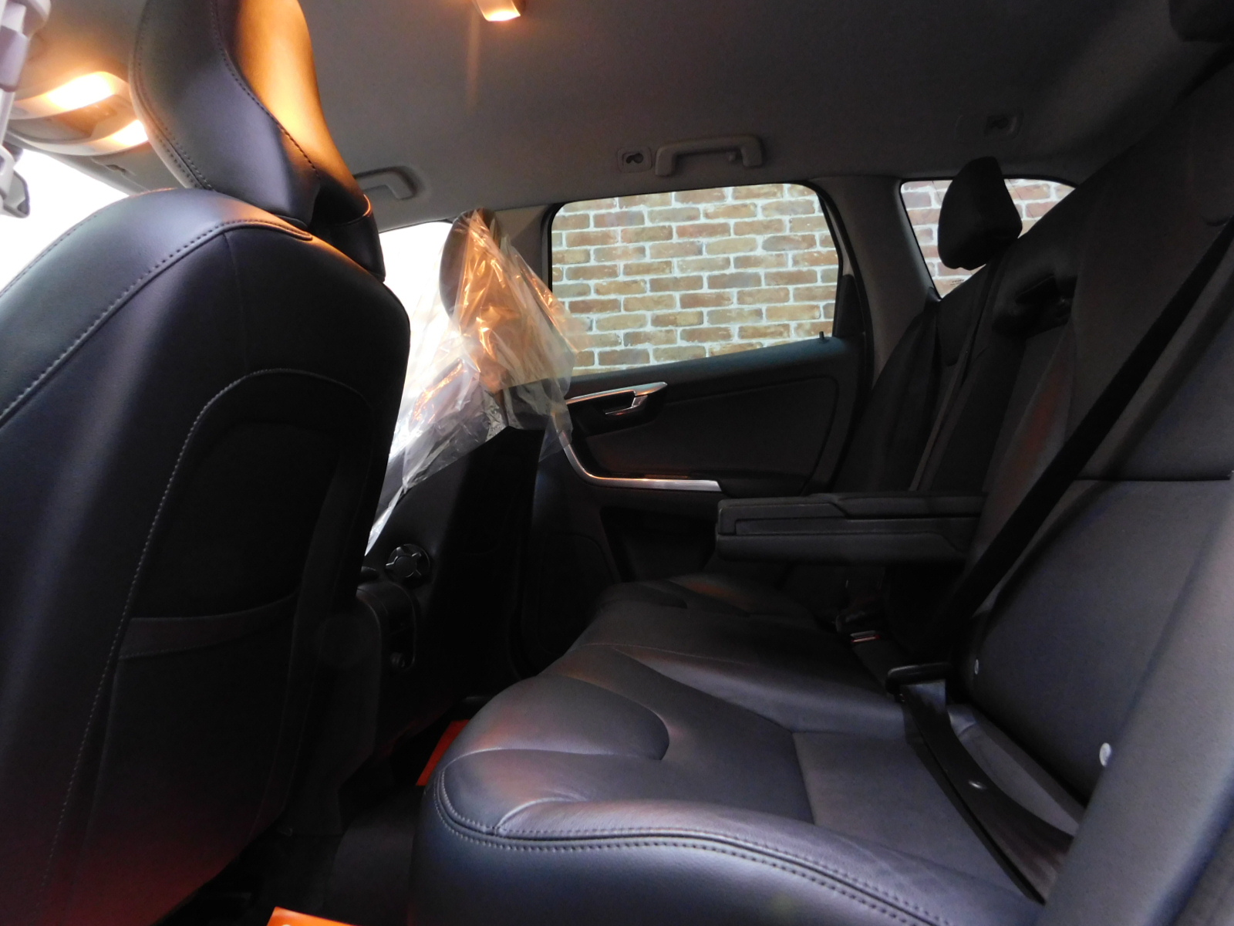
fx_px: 820
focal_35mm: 23
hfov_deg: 73.9
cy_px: 463
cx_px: 617
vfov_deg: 58.9
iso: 500
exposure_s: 1/8
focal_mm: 4
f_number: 3
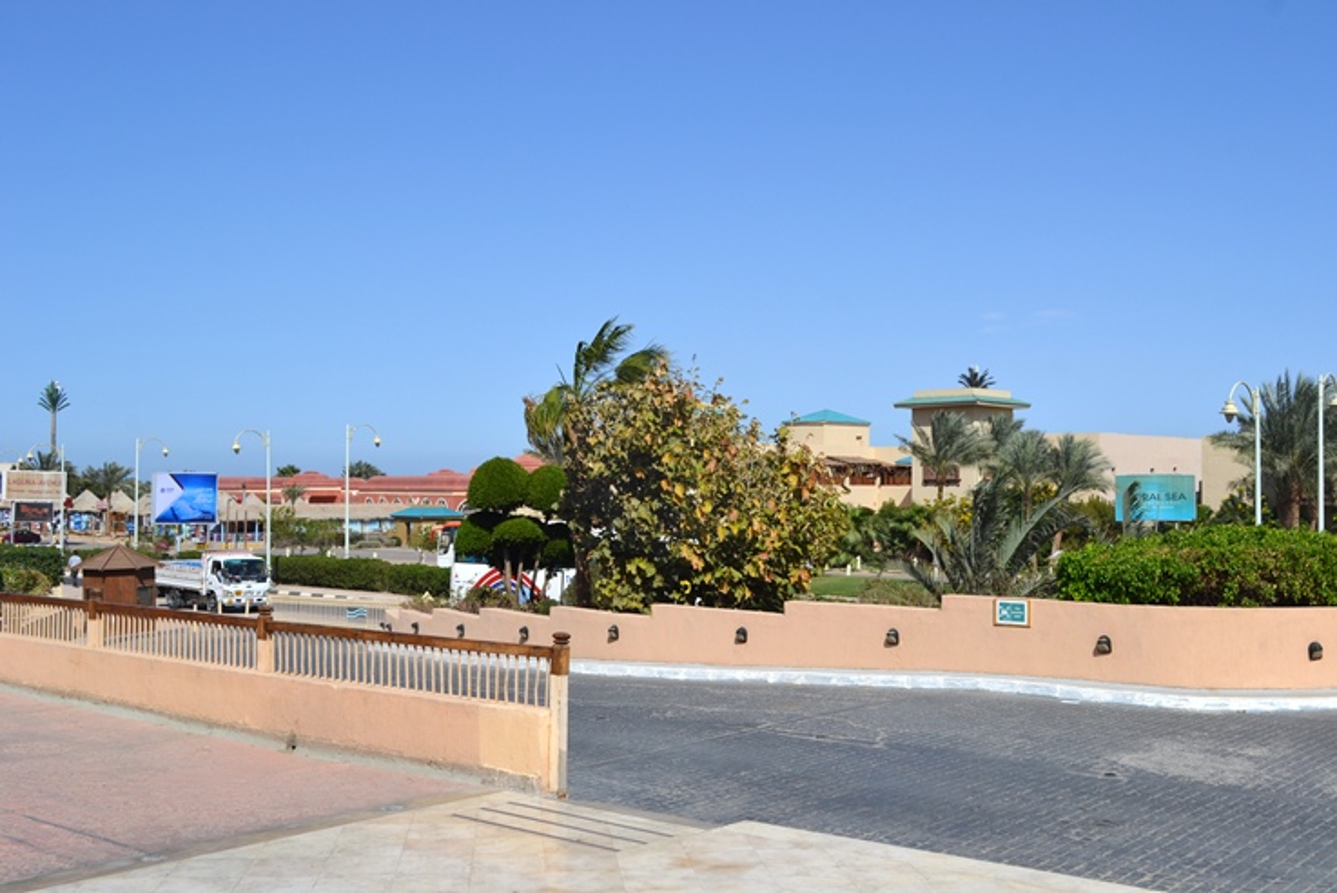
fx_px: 1449
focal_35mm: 39
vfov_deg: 34.2
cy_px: 446
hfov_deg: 49.5
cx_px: 668
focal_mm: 26
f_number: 9
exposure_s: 1/320
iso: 100
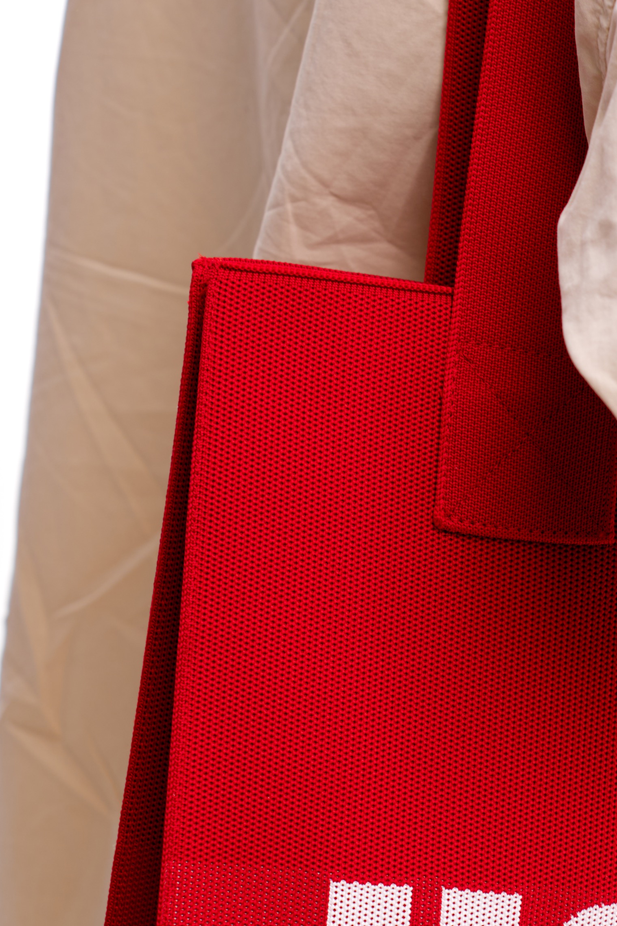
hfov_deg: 7.2
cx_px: 722
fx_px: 4884
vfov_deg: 10.8
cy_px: 558
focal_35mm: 190
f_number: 5
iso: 100
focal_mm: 75
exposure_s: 1/200
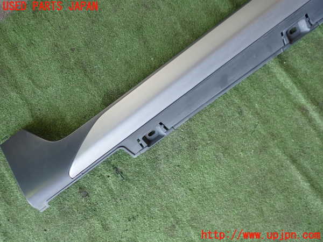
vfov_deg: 46.8
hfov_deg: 60.0
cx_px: 162
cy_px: 121
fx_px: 280
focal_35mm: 30
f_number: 2.3
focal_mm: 5.4
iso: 160
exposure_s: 1/60
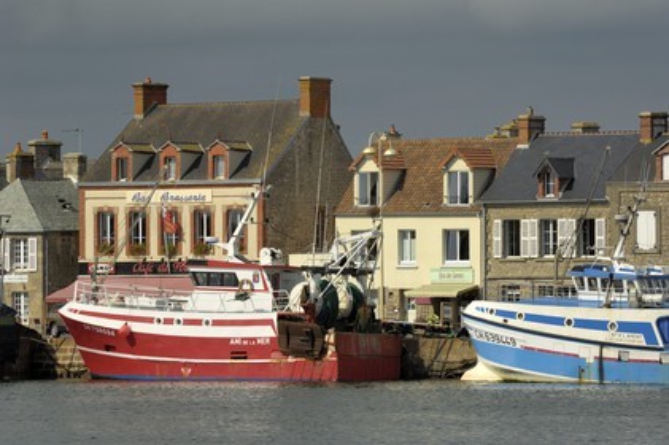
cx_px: 334
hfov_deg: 6.9
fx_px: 5570
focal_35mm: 300
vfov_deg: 4.6
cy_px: 222
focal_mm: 200
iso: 100
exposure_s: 1/320
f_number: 9
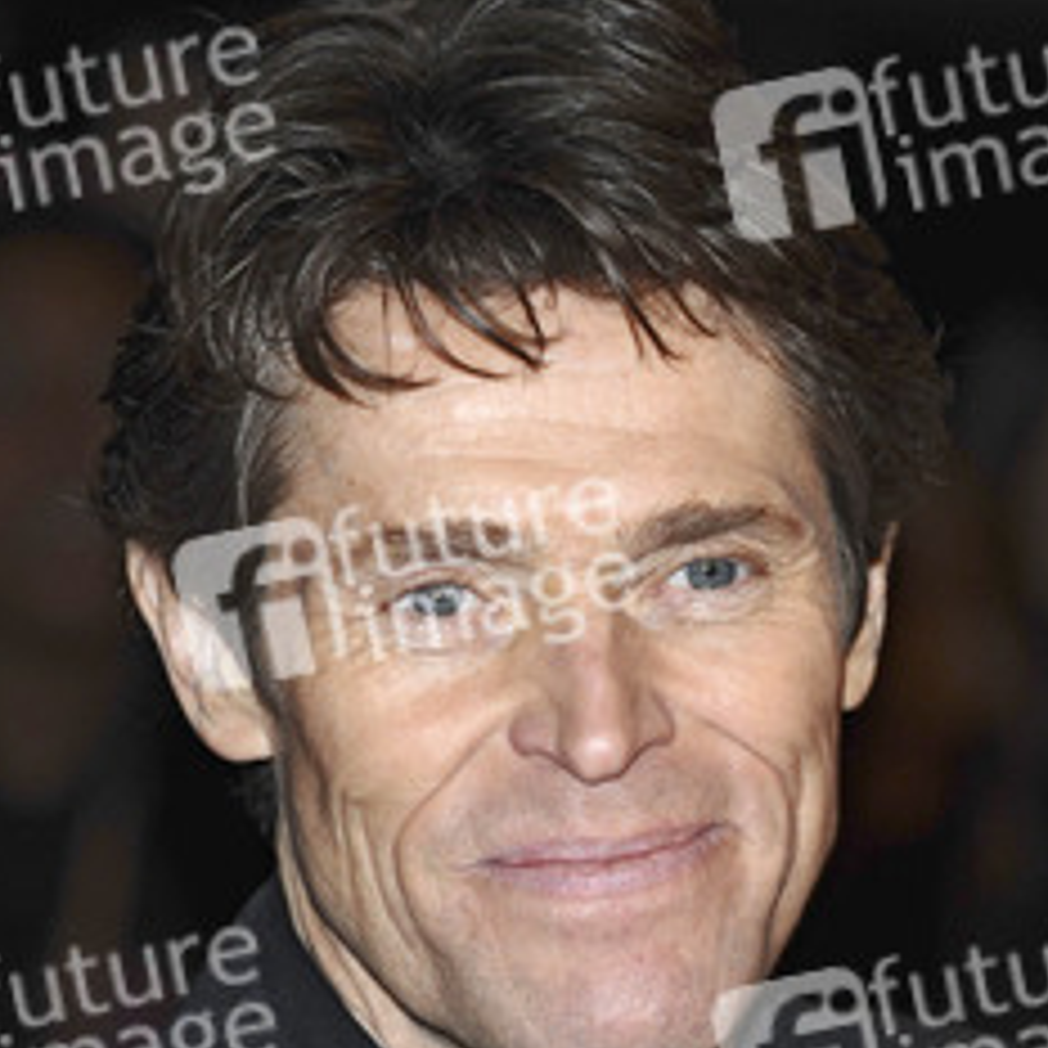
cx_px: 537
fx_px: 9728
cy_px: 810
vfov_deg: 6.2
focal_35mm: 284
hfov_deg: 6.2
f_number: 4.5
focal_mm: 130
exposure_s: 1/200
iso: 320
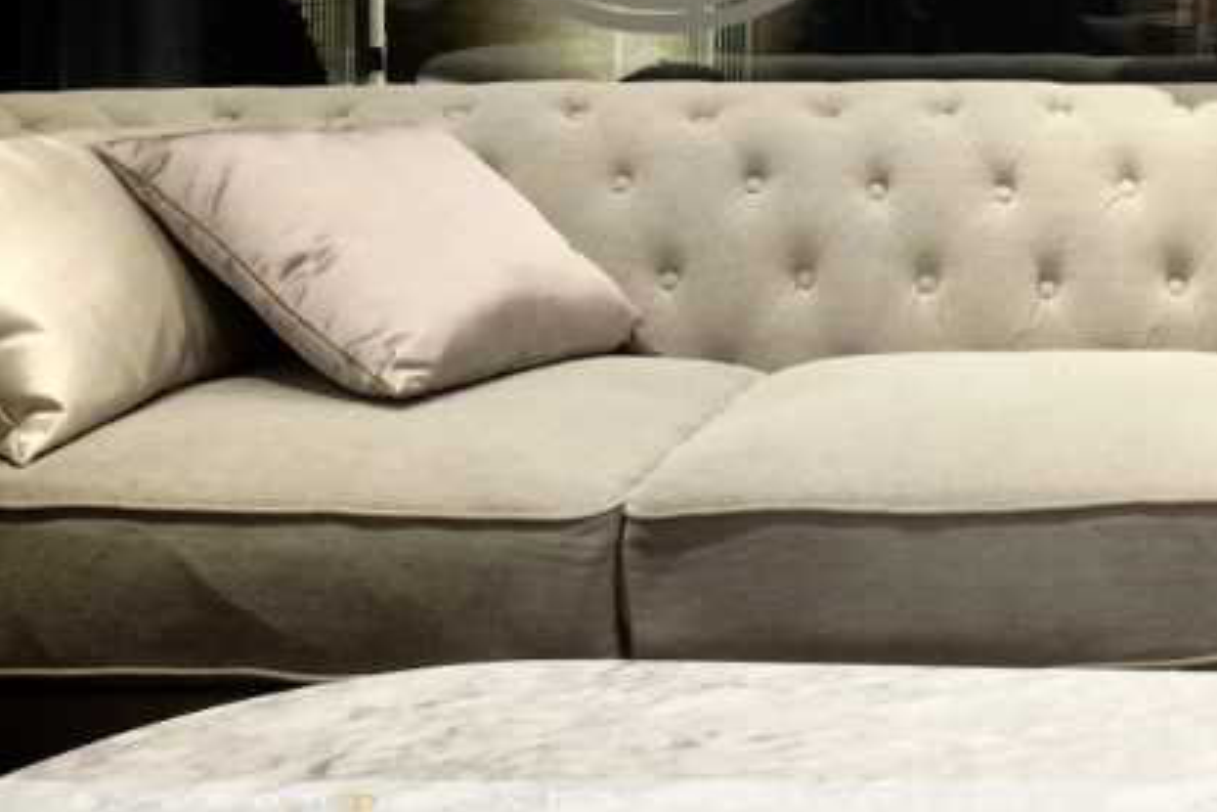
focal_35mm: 52
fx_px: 1758
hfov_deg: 35.2
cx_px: 1170
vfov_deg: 25.0
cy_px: 32
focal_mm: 18
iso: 640
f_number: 13
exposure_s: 1.5
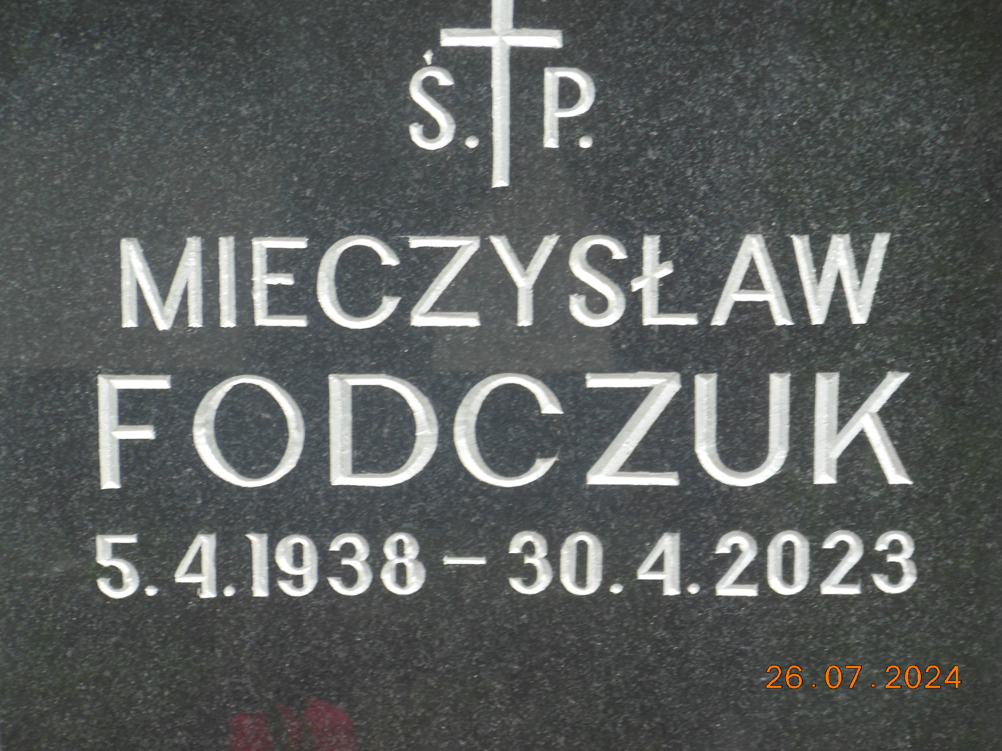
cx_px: 501
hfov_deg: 11.8
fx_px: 4834
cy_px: 376
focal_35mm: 167
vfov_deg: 8.9
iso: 125
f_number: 5.4
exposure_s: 1/125
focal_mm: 29.8
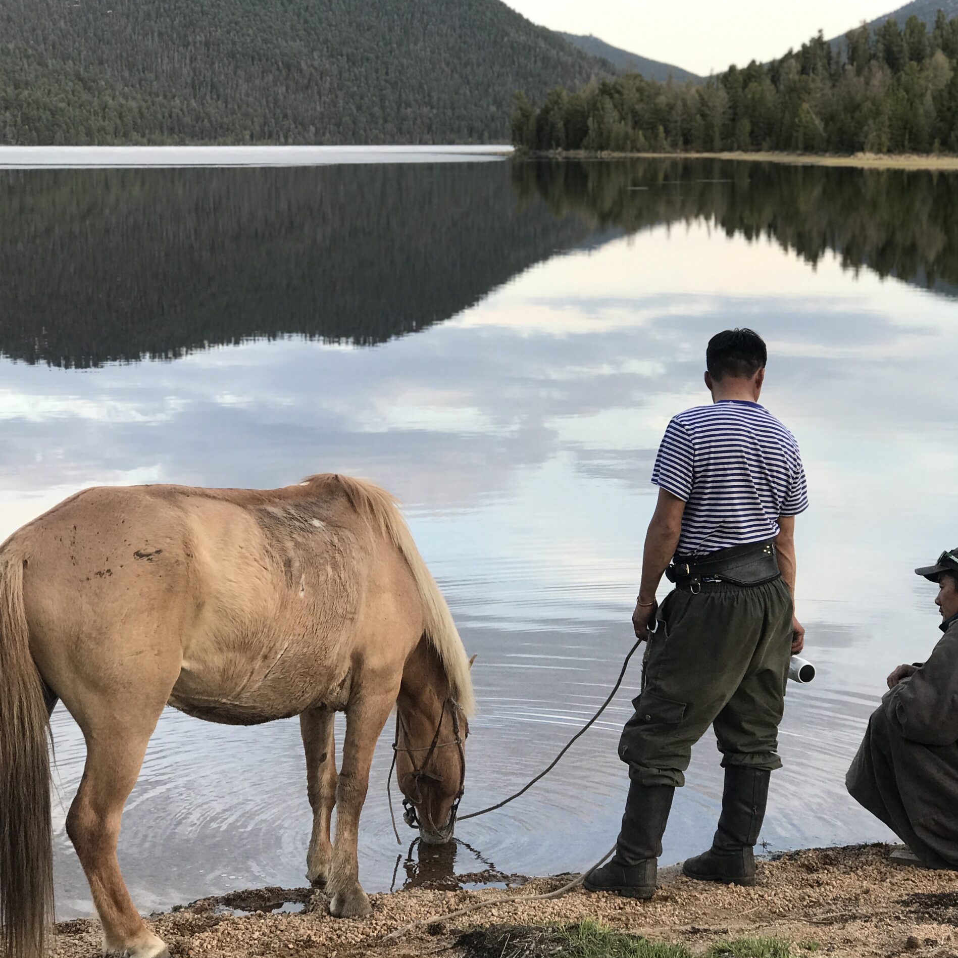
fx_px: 2129
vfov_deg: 25.4
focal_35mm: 68
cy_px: 480
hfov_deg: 25.4
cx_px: 501
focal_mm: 6.6
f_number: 2.8
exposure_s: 1/50
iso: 20
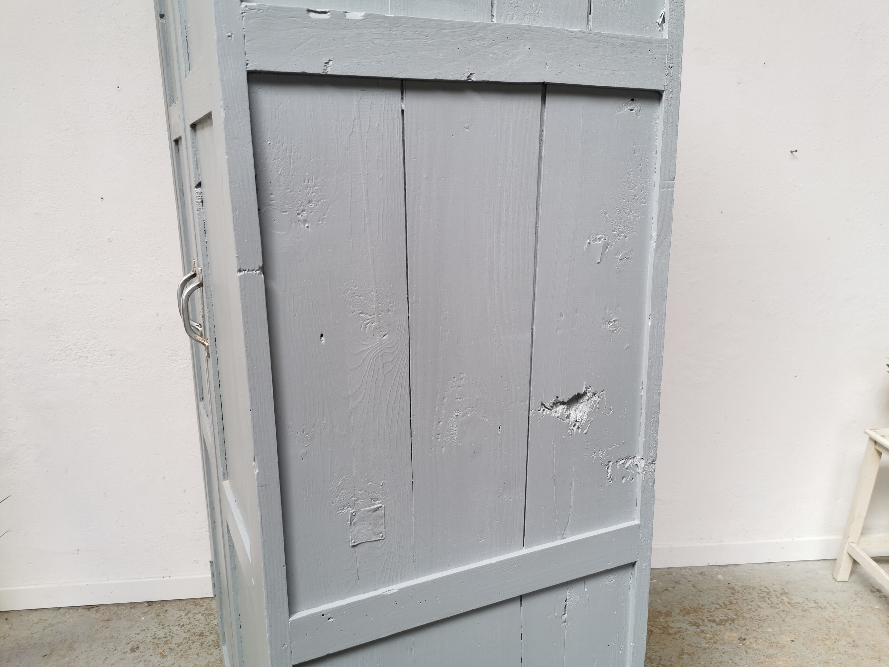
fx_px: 693
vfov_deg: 51.4
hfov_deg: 65.3
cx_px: 444
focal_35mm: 27
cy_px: 334
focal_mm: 5.58
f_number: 1.8
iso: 50
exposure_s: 1/235
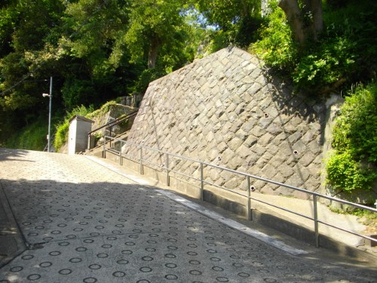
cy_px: 142
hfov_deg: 56.8
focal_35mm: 32
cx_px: 188
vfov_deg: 44.2
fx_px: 349
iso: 100
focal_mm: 5.7
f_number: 2.9
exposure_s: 1/500
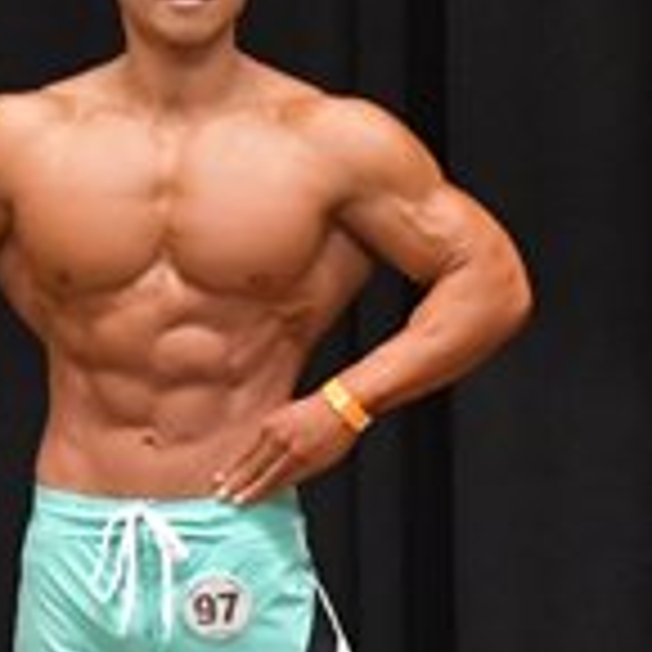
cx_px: 308
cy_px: 603
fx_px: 16259
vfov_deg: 2.3
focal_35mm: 763
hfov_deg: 2.3
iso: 8000
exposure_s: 1/400
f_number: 5.6
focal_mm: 112
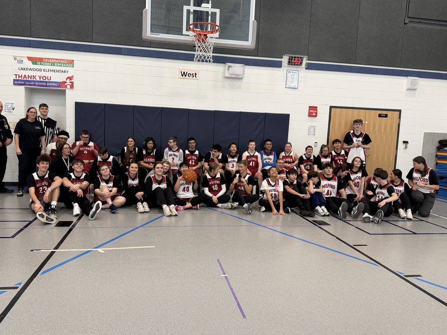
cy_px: 166
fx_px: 349
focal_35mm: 27
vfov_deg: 51.4
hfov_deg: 65.3
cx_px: 216
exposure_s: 1/60
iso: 160
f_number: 1.78
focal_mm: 6.76
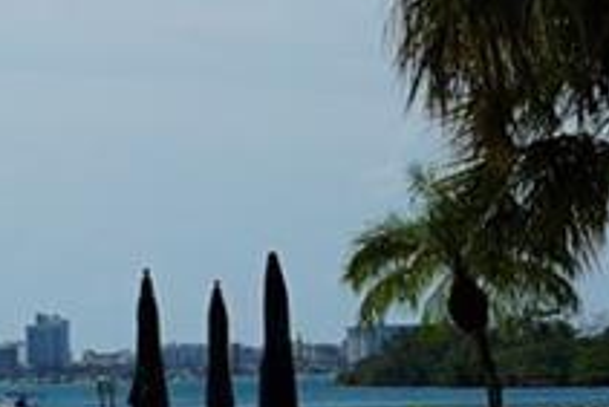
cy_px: 338
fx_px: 4486
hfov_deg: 7.5
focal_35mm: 265
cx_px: -470
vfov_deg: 5.2
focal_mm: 35
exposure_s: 1/250
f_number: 14
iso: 100
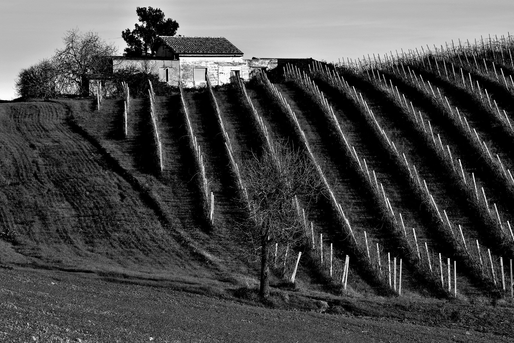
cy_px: 172
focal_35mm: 158
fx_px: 2249
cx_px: 257
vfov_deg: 8.7
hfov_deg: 13.0
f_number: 8
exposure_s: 1/80
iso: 100
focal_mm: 105
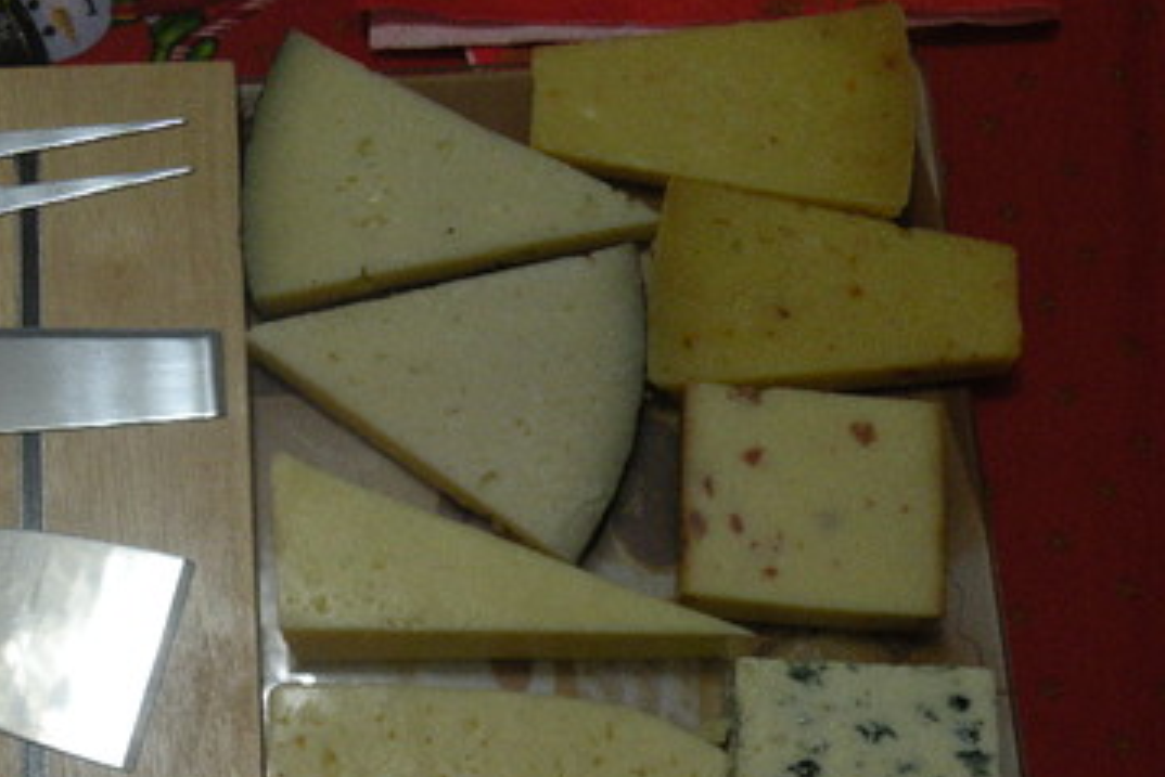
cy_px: 577
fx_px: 1975
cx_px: 368
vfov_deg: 22.1
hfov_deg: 32.5
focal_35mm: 61
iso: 288
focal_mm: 7.4
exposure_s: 1/60
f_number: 3.2
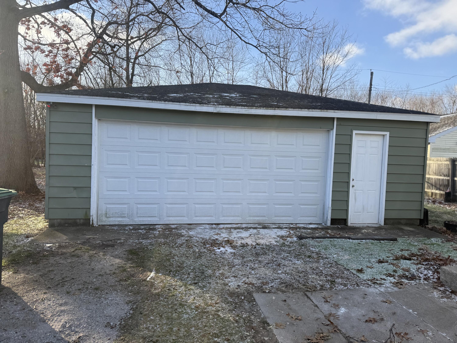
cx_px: 228
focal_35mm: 24
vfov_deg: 56.8
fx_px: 317
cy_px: 172
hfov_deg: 71.6
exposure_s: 1/1410
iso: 80
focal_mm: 6.76
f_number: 1.78
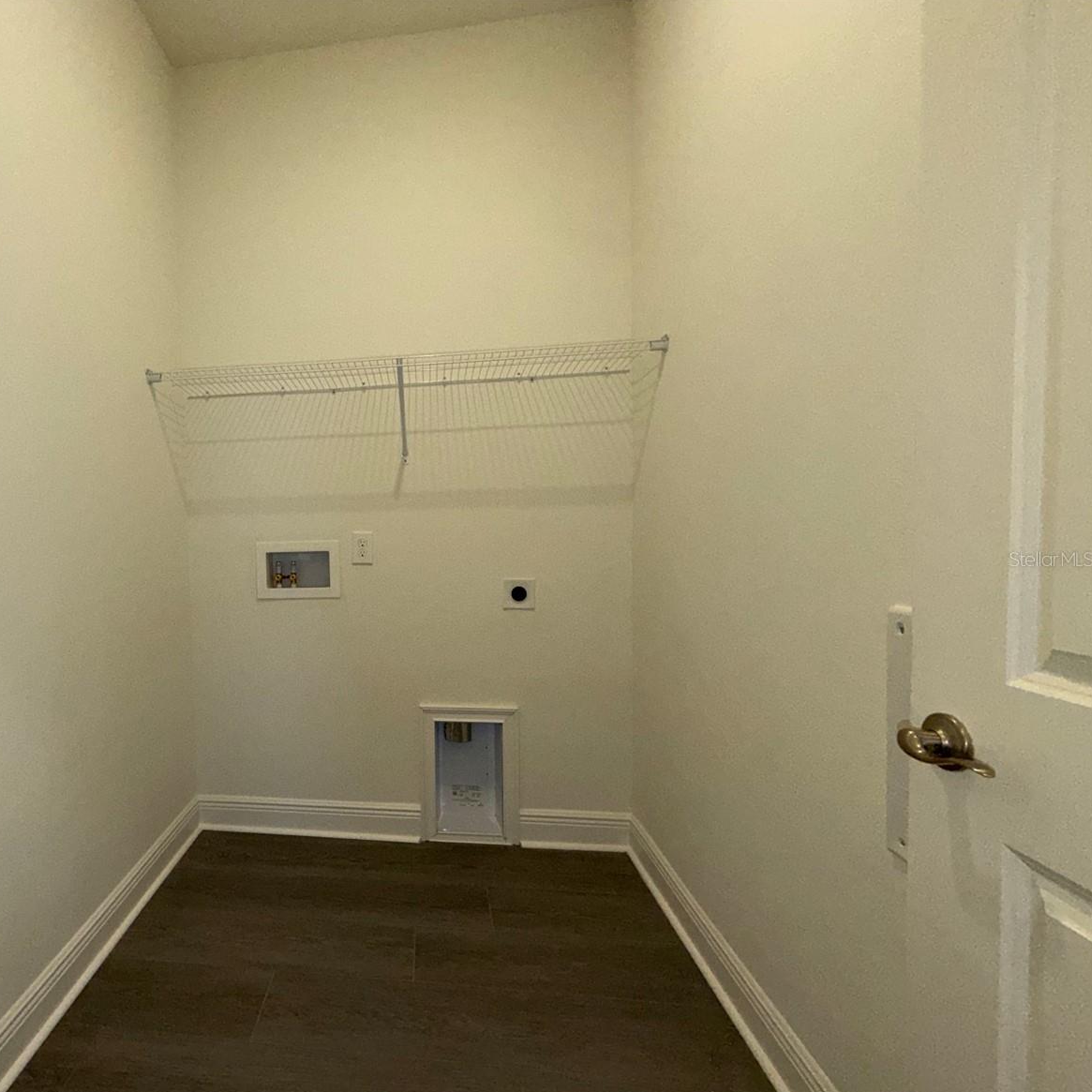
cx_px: 348
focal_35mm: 17
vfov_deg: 84.0
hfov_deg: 80.6
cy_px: 559
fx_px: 607
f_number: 2.2
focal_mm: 2.22
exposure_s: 1/120
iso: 250
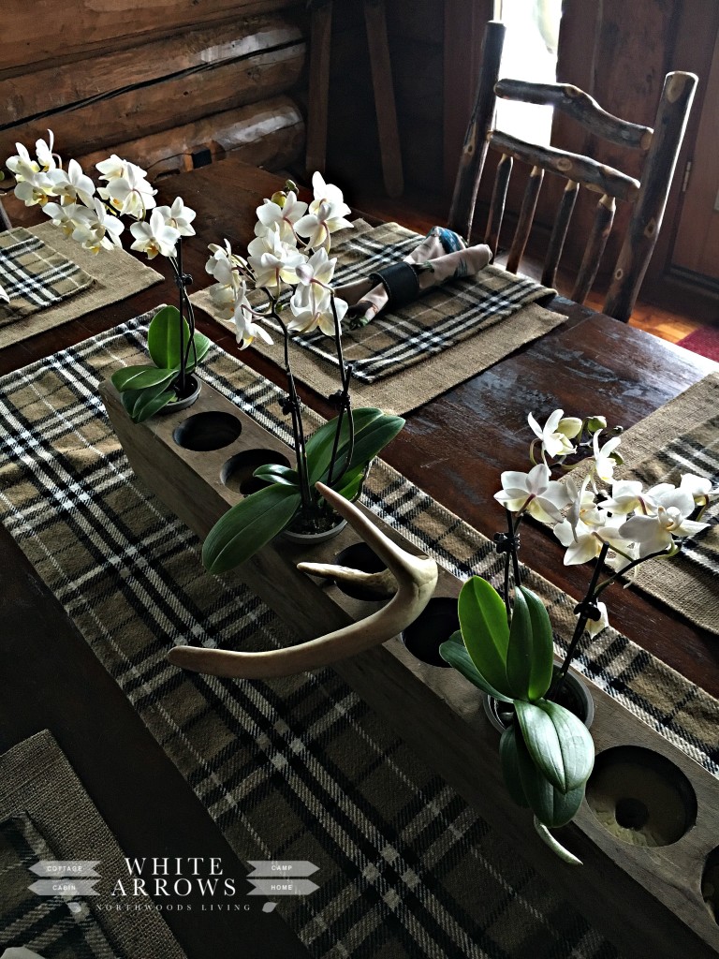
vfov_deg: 61.7
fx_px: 803
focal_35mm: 29
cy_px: 480
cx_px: 360
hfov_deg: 48.2
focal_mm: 4.15
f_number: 2.2
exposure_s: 1/30
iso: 160
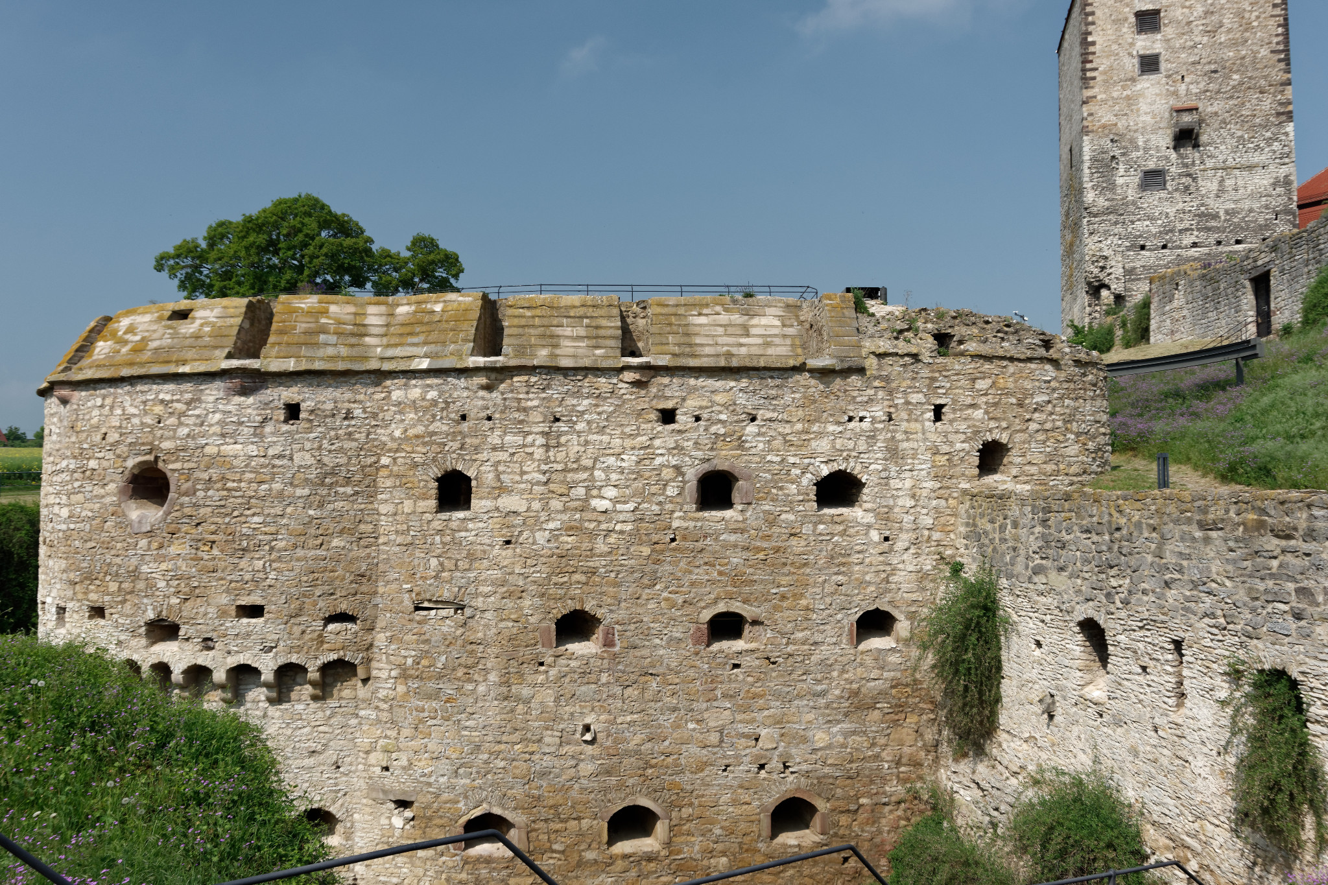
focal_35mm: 27
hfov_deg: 67.4
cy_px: 442
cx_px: 664
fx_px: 996
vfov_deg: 47.9
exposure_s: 1/250
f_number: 7.1
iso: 200
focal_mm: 18
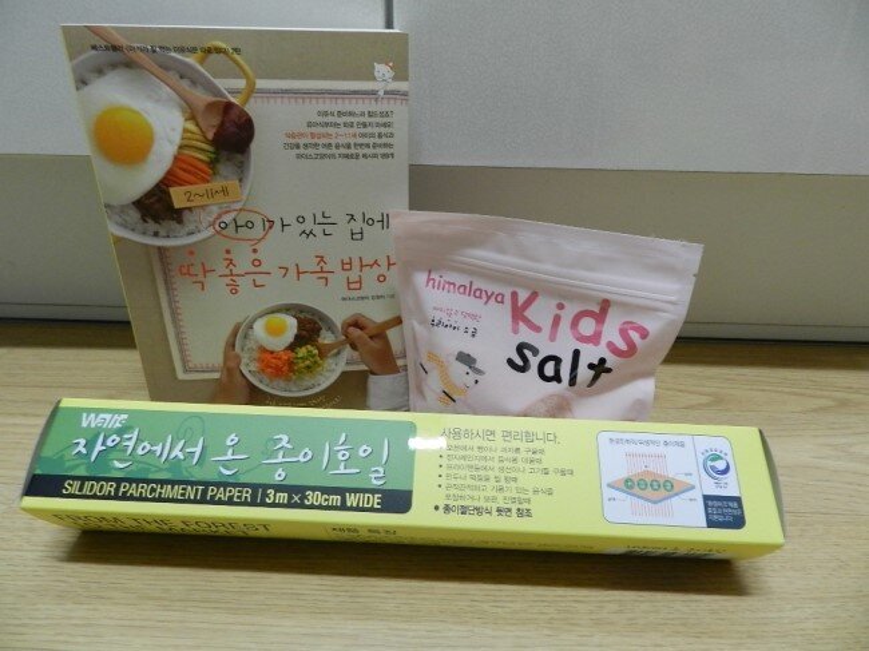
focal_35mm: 23
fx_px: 577
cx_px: 434
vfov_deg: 58.8
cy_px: 326
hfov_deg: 73.9
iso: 400
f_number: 3.4
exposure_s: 1/15
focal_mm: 4
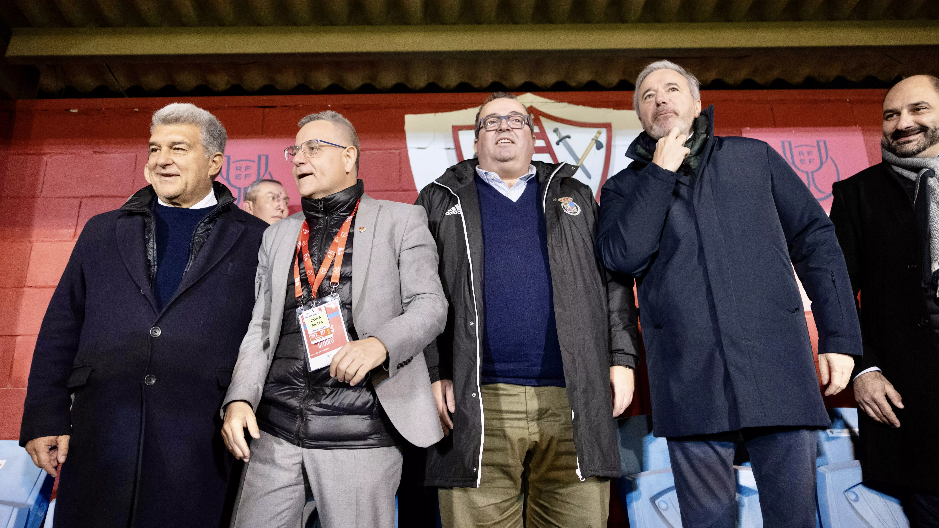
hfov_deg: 71.9
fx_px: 647
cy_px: 244
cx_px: 466
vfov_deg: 44.3
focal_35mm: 26
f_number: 2.8
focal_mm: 24
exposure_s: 1/200
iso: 5000
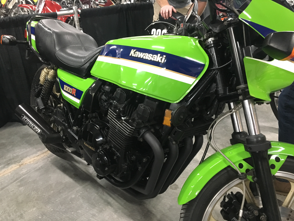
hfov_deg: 61.7
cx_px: 147
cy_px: 110
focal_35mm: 29
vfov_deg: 48.2
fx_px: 246
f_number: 2.2
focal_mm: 4.15
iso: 250
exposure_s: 1/15
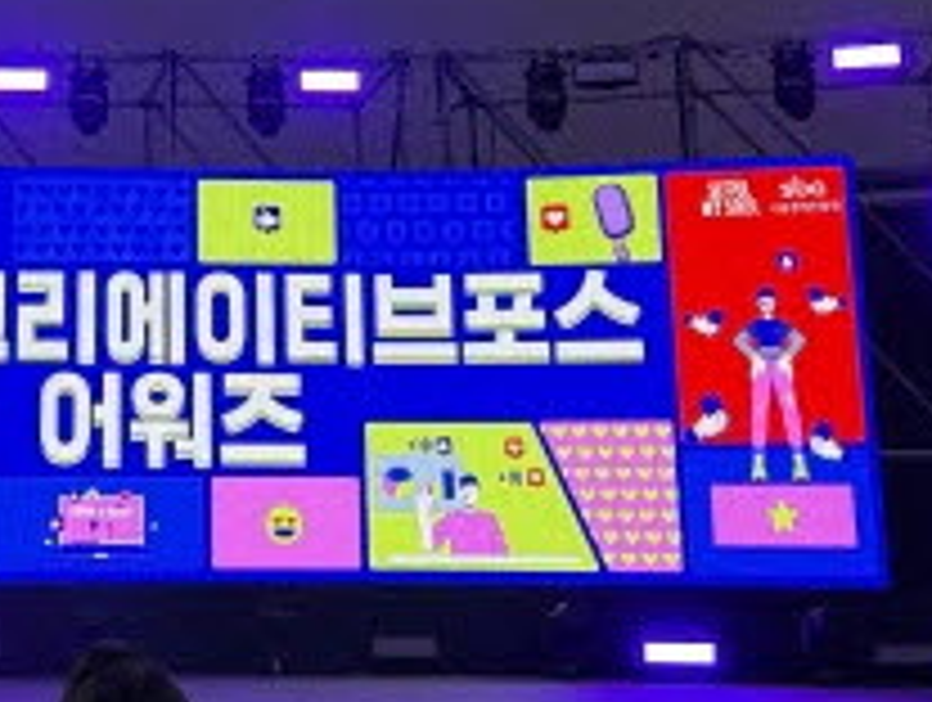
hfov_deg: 23.7
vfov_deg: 17.8
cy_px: -2
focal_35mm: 81
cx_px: 171
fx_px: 2185
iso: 250
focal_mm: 6.76
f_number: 1.78
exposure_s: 1/125
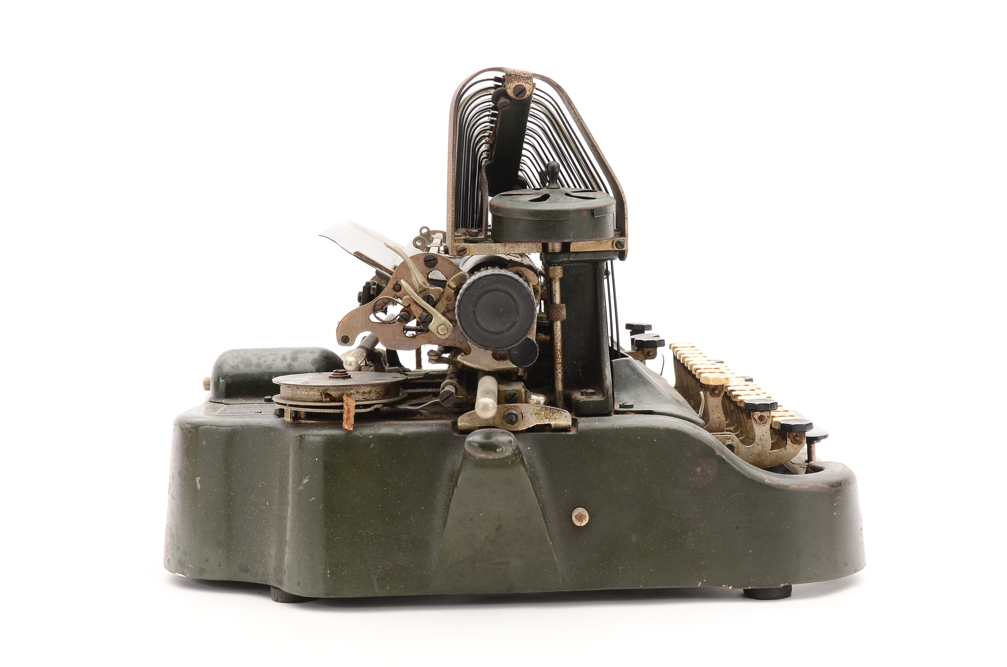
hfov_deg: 33.5
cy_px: 334
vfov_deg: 22.5
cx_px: 504
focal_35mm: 60
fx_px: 1675
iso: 320
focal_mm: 40
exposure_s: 1/60
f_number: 10
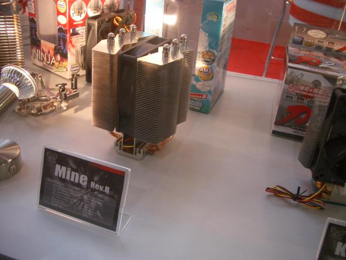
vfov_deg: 40.7
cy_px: 130
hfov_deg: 52.6
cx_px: 173
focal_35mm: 35
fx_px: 350
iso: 100
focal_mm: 5.8
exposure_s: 1/30
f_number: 2.6
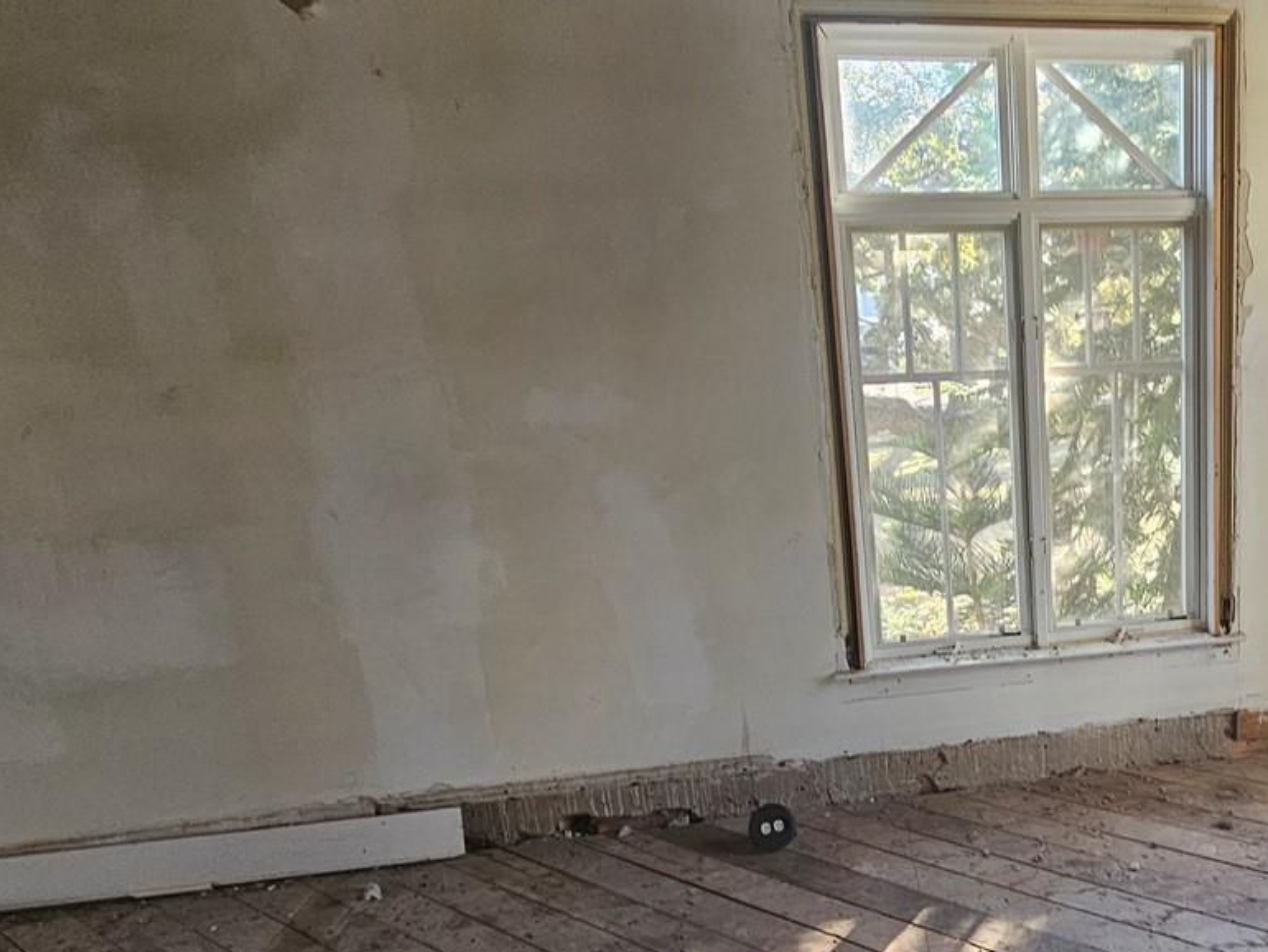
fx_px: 989
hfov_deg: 58.4
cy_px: 593
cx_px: 1075
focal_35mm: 27
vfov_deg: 50.9
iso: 80
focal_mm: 2.2
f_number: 2.2
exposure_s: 1/60
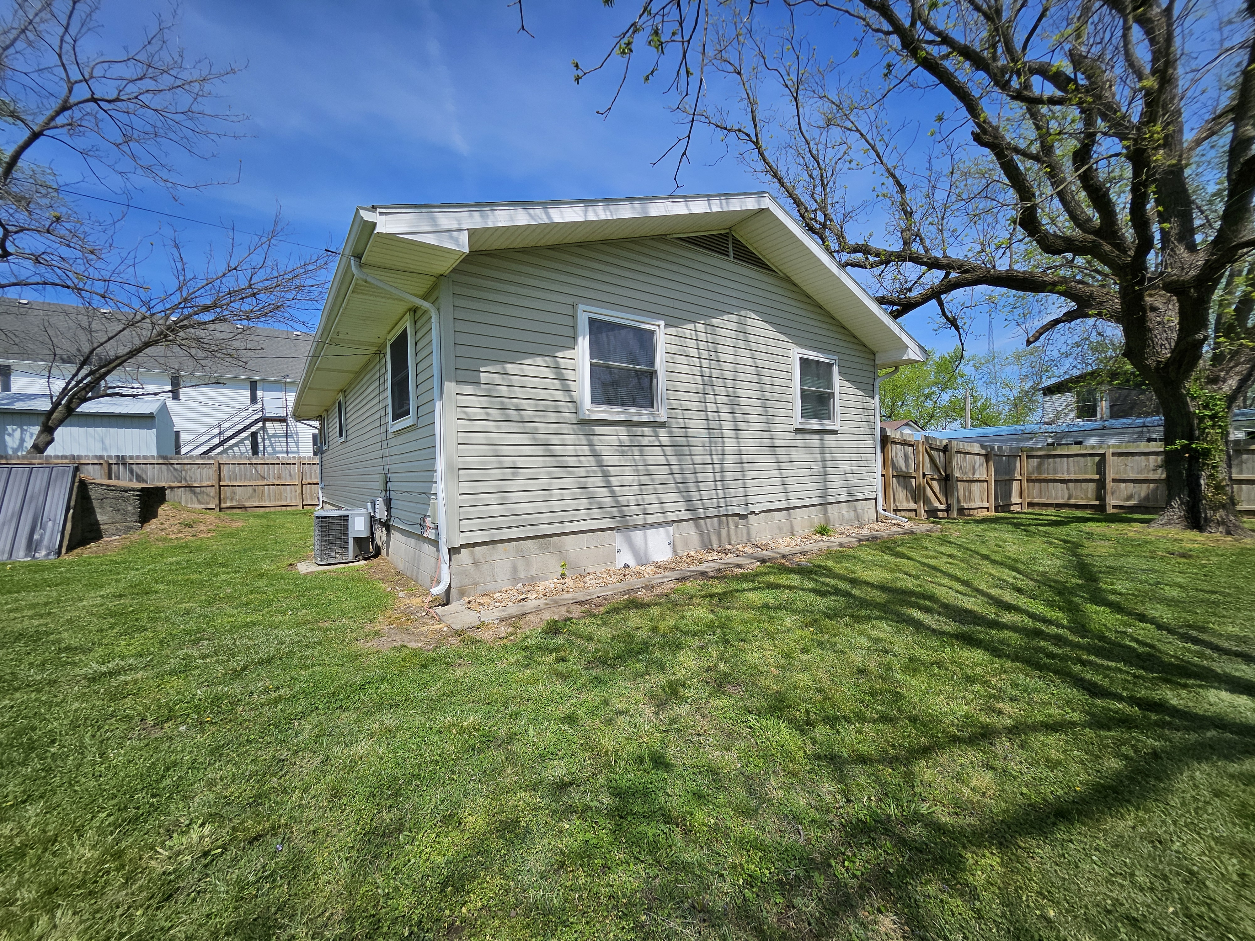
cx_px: 628
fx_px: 471
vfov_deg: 89.9
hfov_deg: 106.2
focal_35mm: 13
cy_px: 470
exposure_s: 1/1628
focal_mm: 1.74
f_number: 2.2
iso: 32
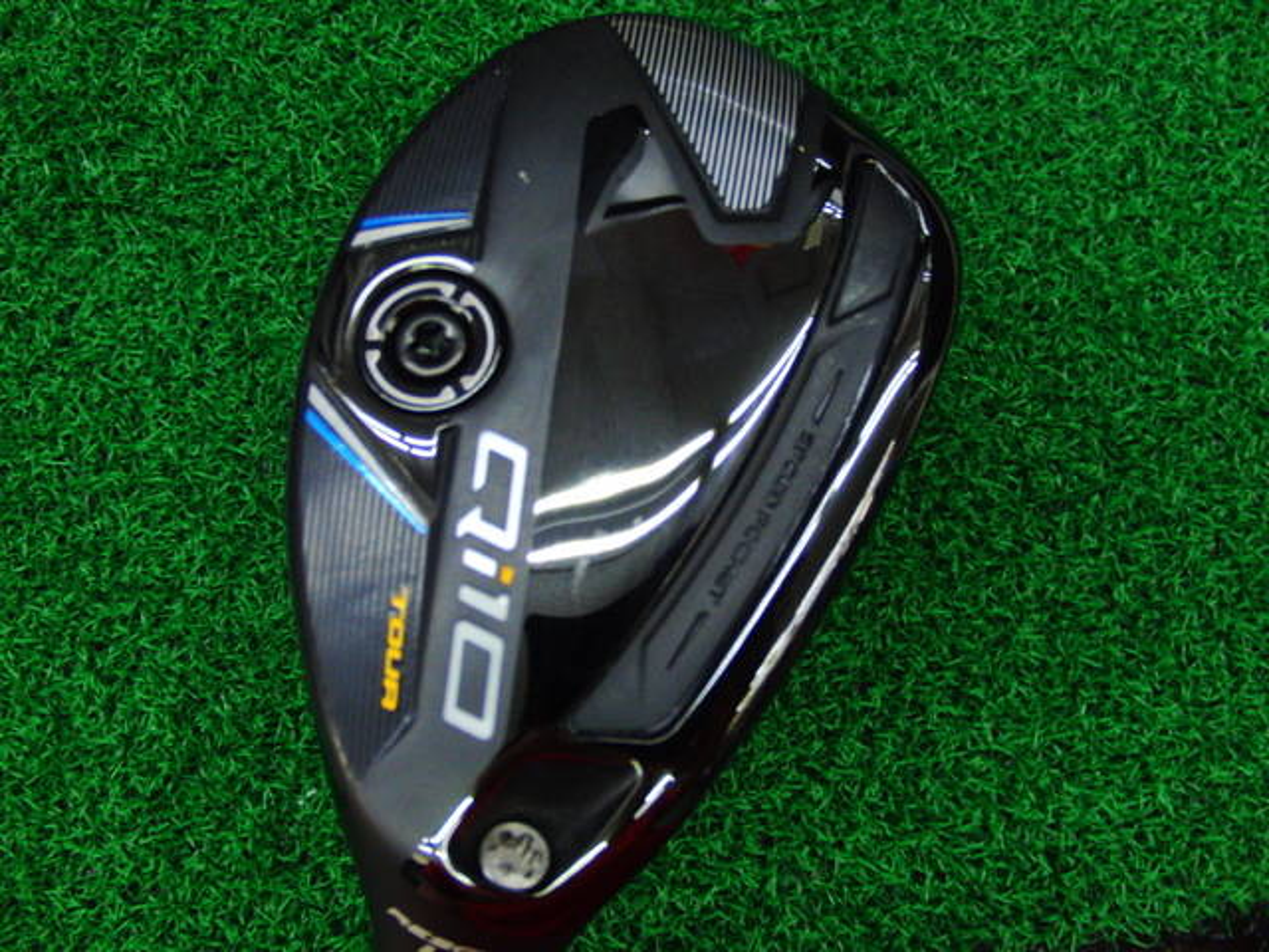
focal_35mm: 37
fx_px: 1356
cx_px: 634
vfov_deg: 38.7
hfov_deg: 50.1
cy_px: 476
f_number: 3.6
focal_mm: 6.42
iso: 400
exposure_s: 1/60
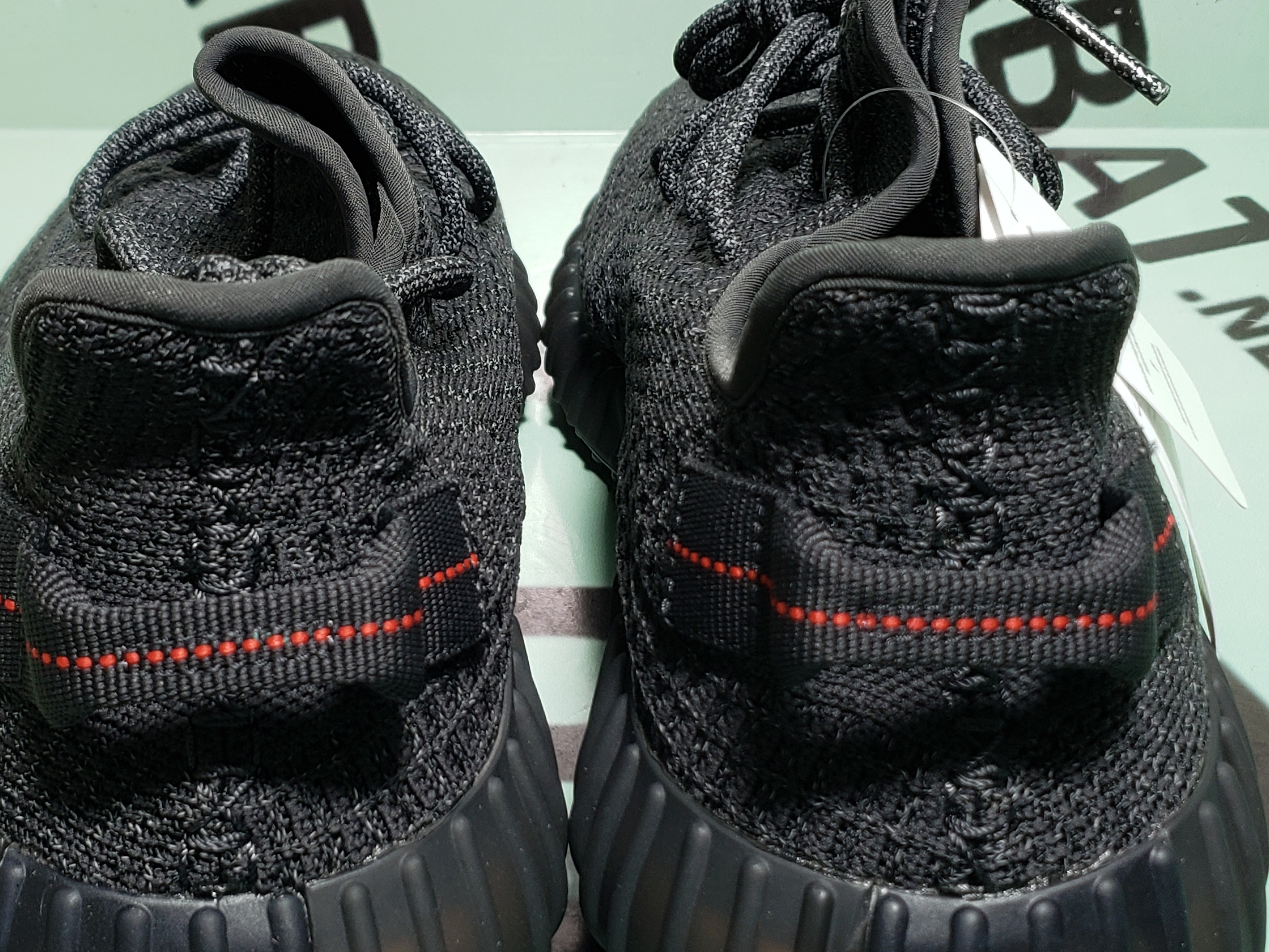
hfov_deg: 35.4
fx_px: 1980
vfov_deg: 27.0
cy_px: 539
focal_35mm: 54
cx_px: 480
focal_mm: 4.3
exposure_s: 1/167
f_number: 1.5
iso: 50
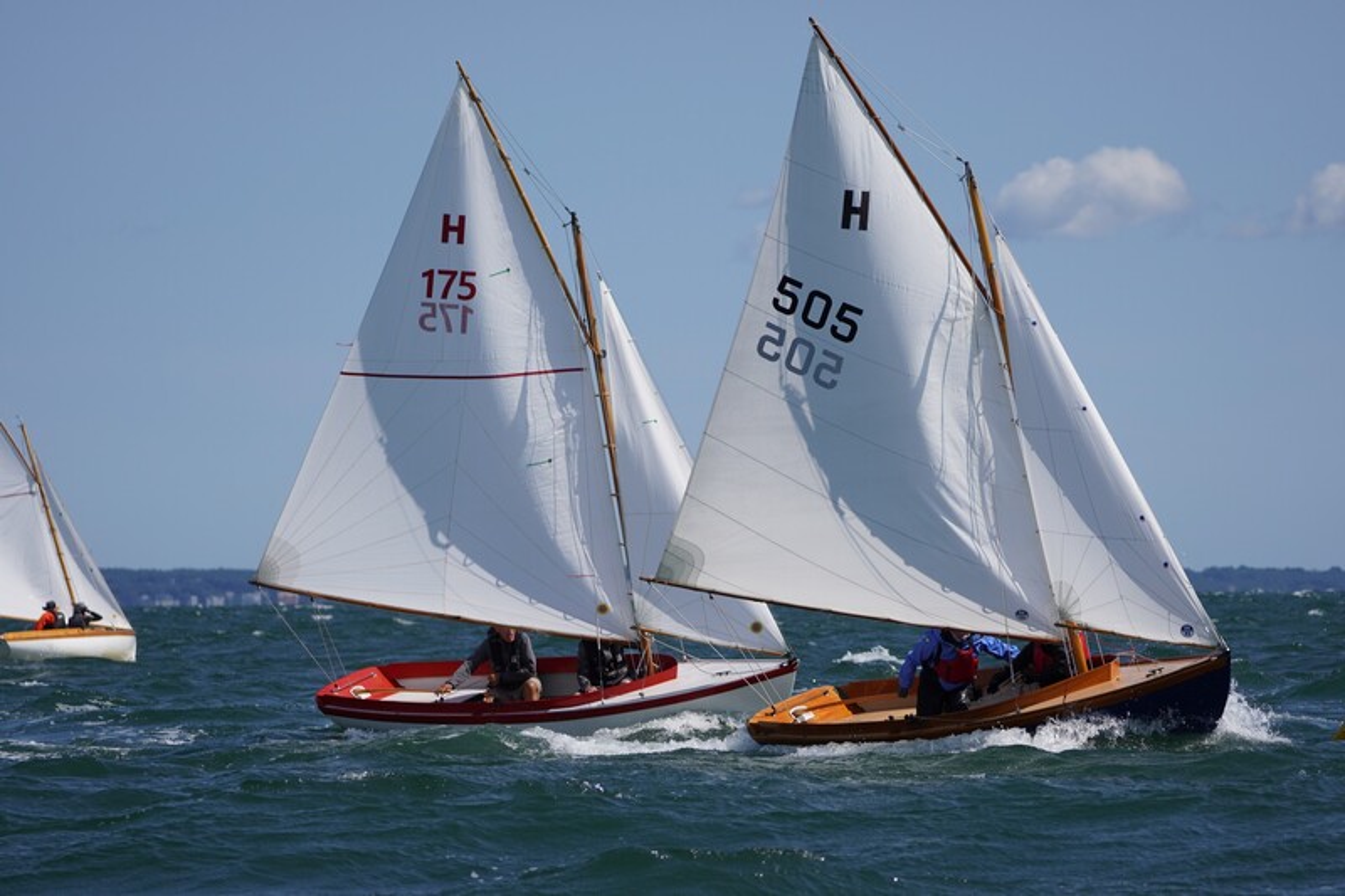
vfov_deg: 6.1
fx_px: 8404
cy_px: 448
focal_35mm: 225
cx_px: 672
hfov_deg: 9.2
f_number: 5
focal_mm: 150
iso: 100
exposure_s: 1/1250
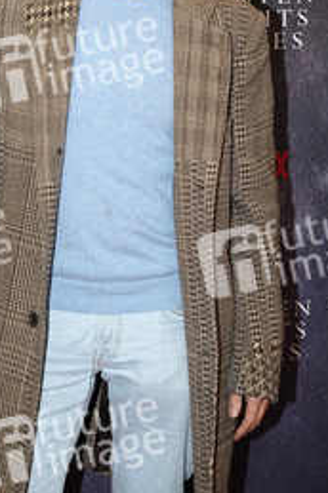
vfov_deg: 24.6
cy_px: 158
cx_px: 122
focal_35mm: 82
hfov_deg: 16.6
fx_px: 1124
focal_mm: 53
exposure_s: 1/160
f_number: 5.6
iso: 320
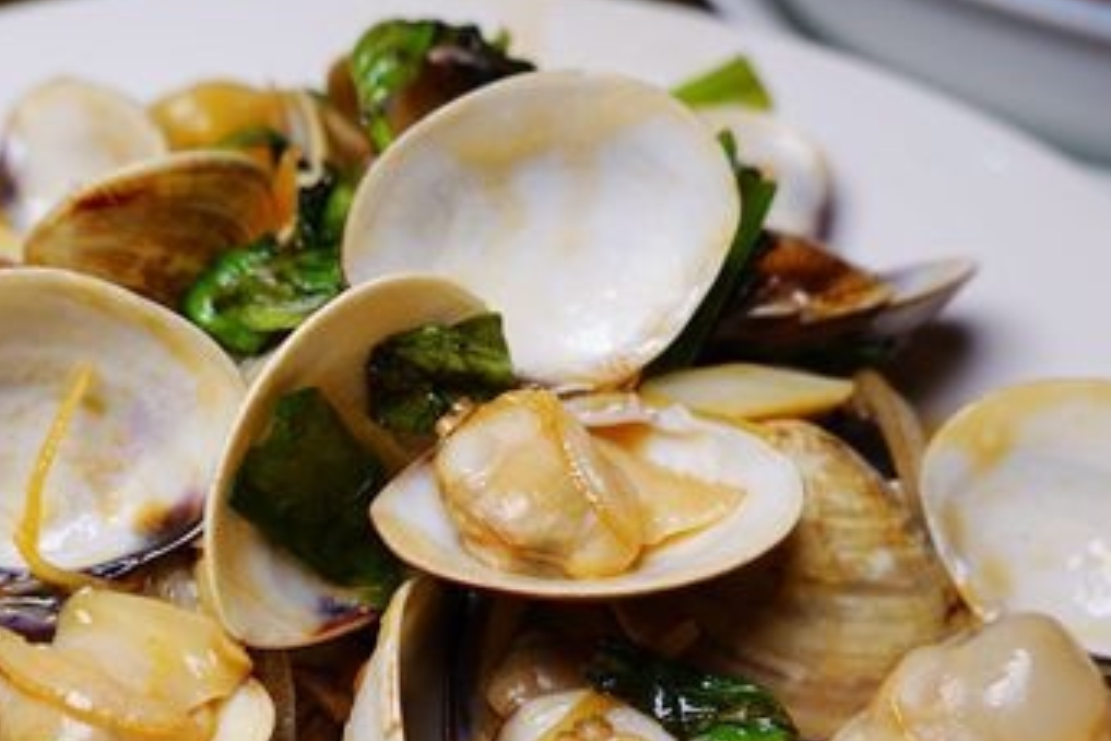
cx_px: 423
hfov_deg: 42.5
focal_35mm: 46
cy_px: 520
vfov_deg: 29.0
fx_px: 1420
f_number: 2.8
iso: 125
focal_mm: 9
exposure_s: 1/80
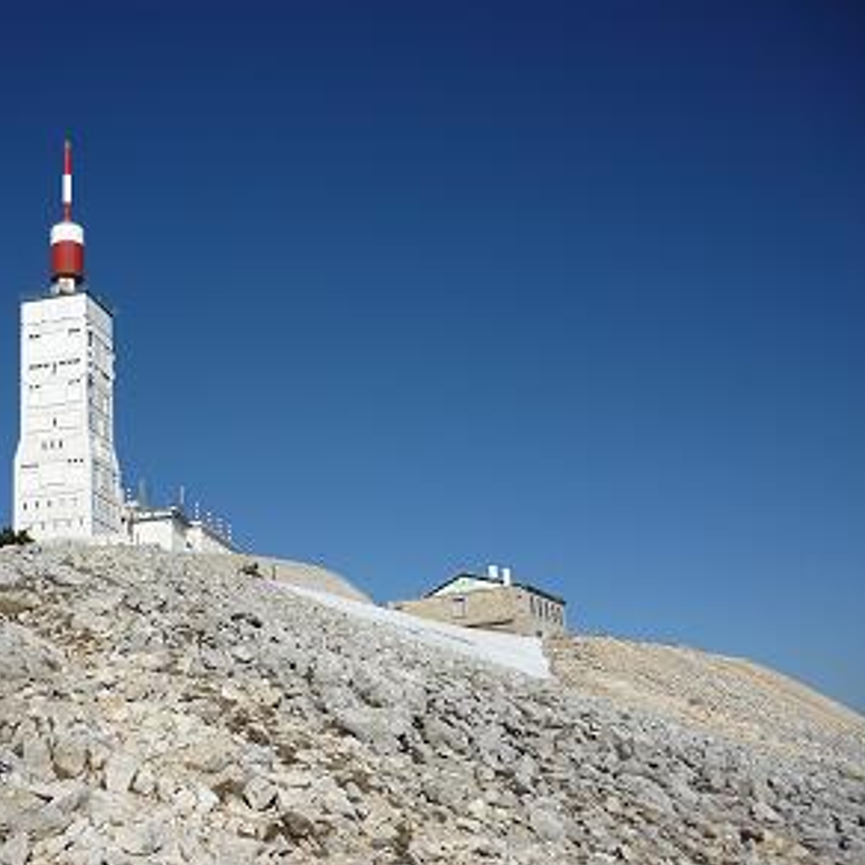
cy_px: 430
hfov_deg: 41.4
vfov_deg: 41.9
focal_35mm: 40
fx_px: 1131
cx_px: 302
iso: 100
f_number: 8
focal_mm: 5.5
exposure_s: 1/500
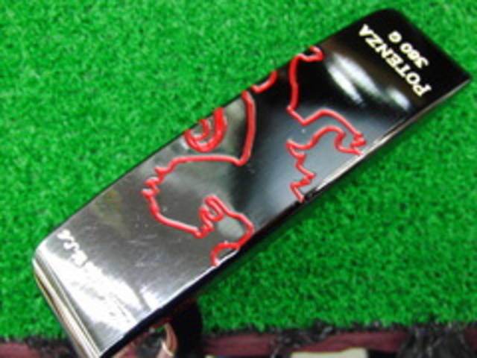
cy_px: 179
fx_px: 510
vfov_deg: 38.7
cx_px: 238
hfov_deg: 50.1
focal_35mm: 37
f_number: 3.6
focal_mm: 6.42
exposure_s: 1/25
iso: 400
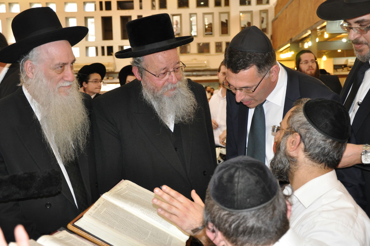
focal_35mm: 52
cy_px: 123
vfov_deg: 25.7
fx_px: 539
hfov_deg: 37.9
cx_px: 185
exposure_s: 1/60
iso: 800
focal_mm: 35
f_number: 4.5
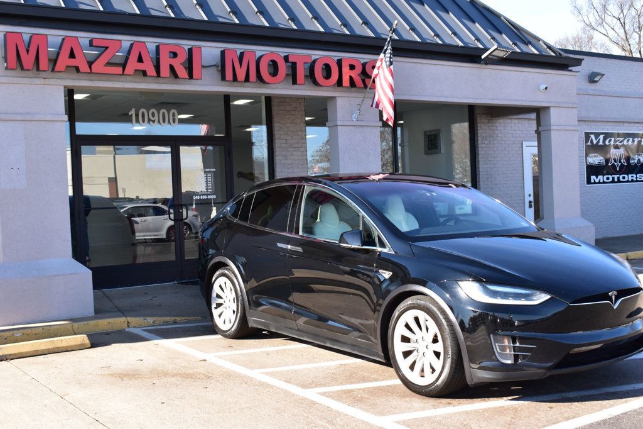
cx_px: 322
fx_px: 803
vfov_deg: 29.8
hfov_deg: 43.6
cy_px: 214
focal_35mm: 45
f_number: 10
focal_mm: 30
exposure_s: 1/200
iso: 400
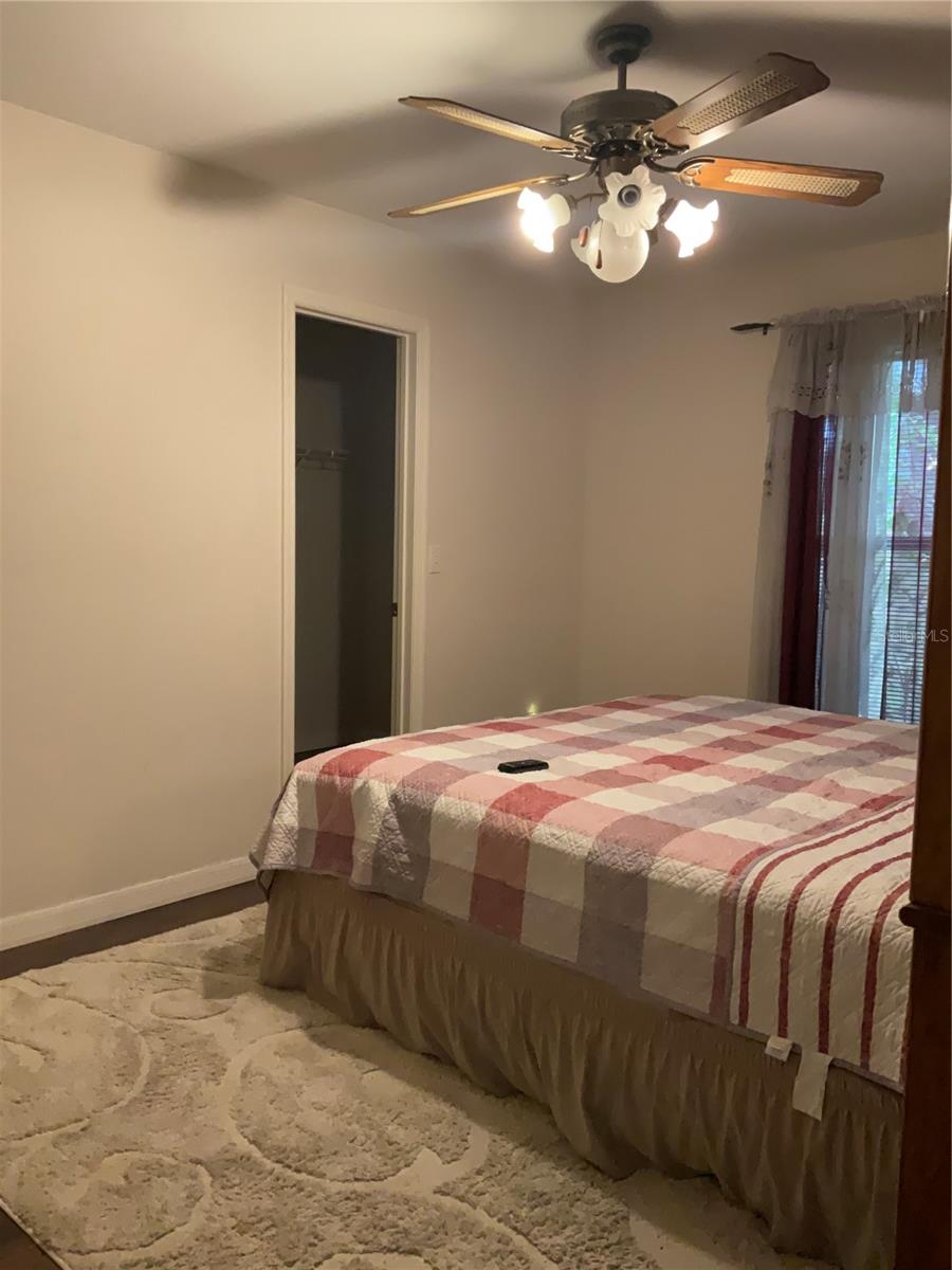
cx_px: 476
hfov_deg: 48.2
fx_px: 1063
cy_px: 635
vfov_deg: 61.7
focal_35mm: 29
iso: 250
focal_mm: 3
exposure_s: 1/60
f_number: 1.8
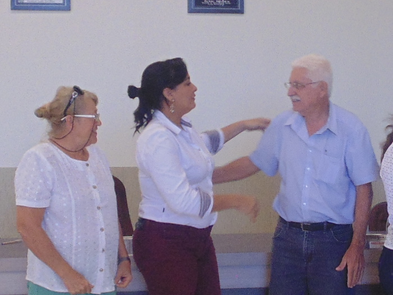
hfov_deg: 19.4
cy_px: 167
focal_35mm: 100
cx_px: 323
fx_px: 1135
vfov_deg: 14.8
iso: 100
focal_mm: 4.8
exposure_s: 1/30
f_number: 3.2
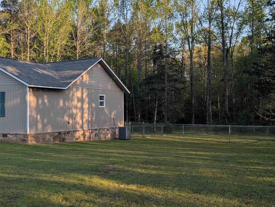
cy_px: 101
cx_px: 36
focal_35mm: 50
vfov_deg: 29.2
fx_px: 398
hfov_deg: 36.2
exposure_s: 1/572
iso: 48
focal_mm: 6.81
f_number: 1.85
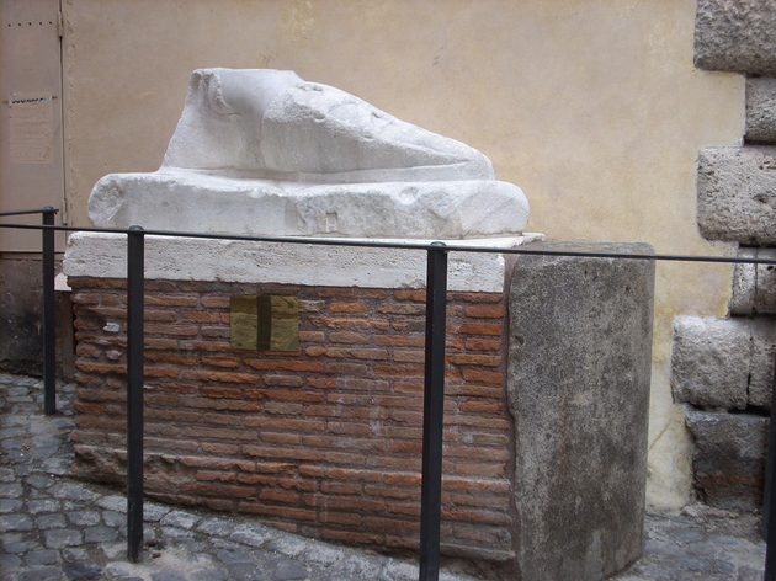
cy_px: 290
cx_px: 388
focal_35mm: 54
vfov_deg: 27.0
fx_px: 1210
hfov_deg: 35.6
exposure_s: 1/81.3
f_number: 3.4
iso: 64
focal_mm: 9
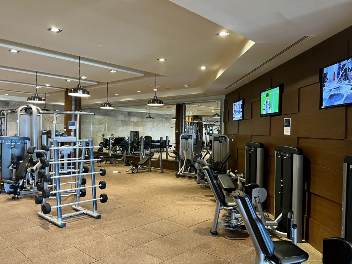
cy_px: 132
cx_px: 164
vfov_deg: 49.7
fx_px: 285
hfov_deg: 63.4
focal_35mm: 28
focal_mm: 5.7
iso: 500
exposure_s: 1/40
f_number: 1.5
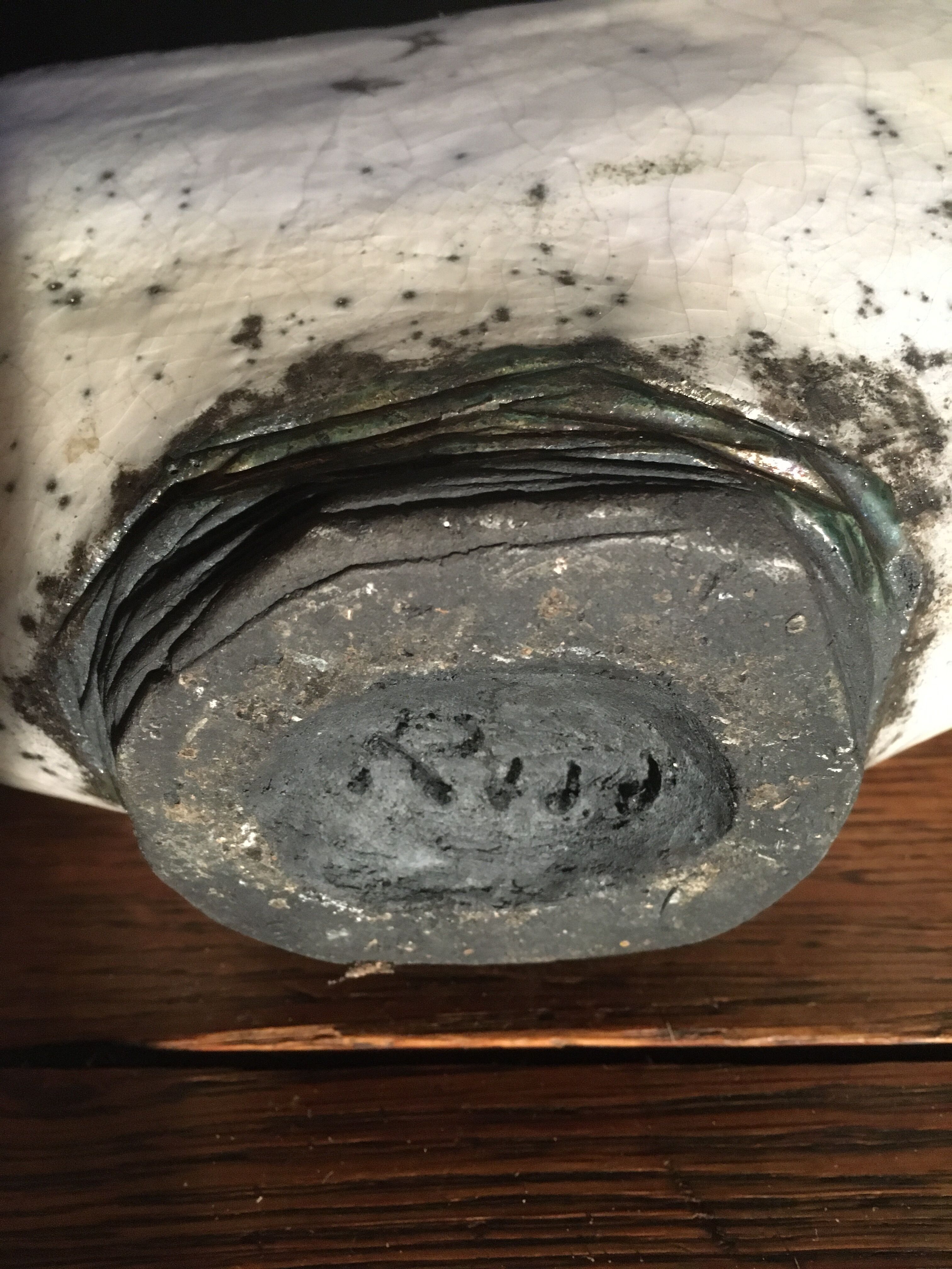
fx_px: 1063
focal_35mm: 29
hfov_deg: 48.2
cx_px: 476
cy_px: 634
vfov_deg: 61.7
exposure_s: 1/17
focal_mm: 4.15
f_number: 2.2
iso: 250
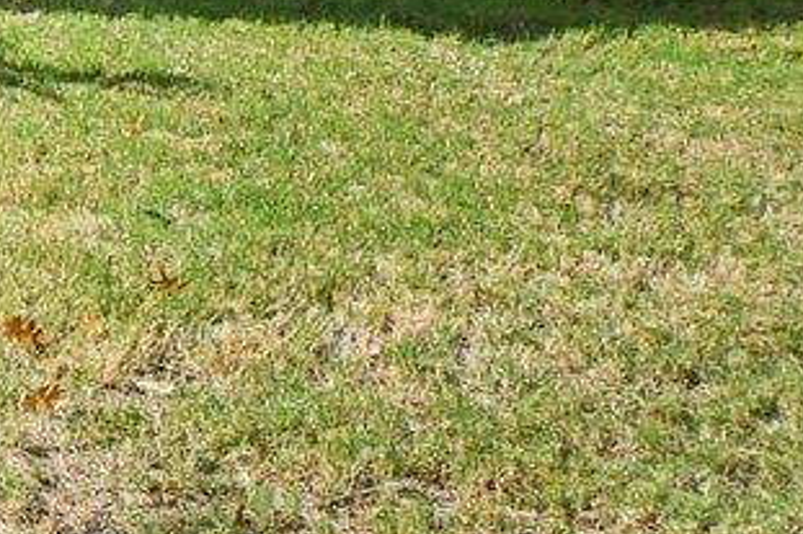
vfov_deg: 5.5
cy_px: -855
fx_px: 5283
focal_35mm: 237
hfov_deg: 7.4
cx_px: -1787
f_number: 8
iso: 400
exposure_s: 1/1250
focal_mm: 24
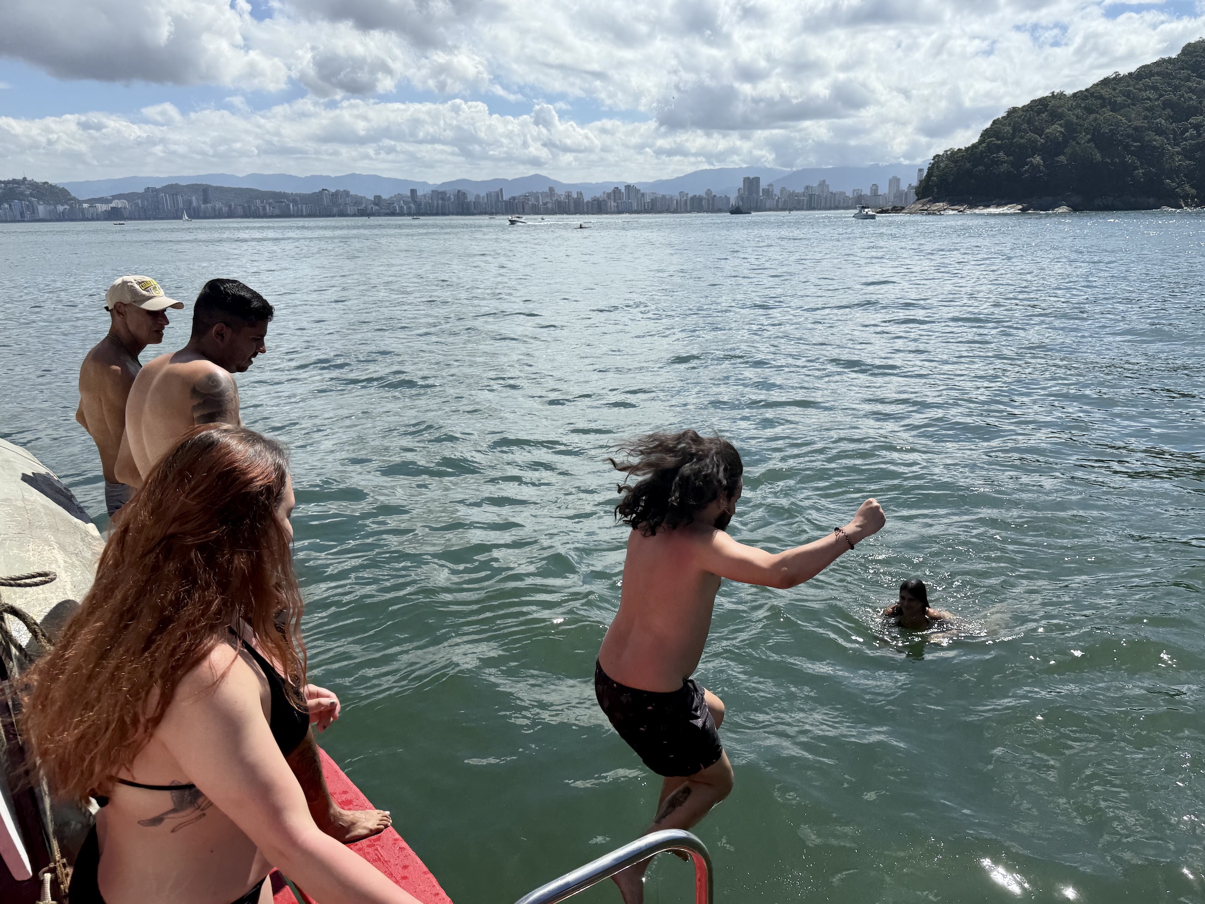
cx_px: 602
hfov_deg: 71.6
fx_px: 835
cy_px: 452
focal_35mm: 24
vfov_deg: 56.8
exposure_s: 1/5319
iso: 80
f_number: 1.78
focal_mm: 6.76
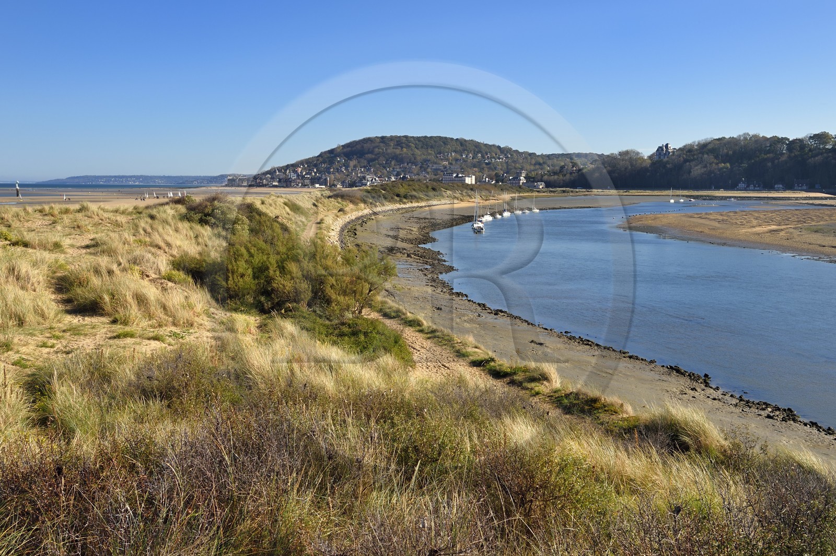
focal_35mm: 42
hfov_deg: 46.4
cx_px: 418
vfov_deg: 31.8
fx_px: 975
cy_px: 278
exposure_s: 1/320
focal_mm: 42
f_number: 11
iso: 200
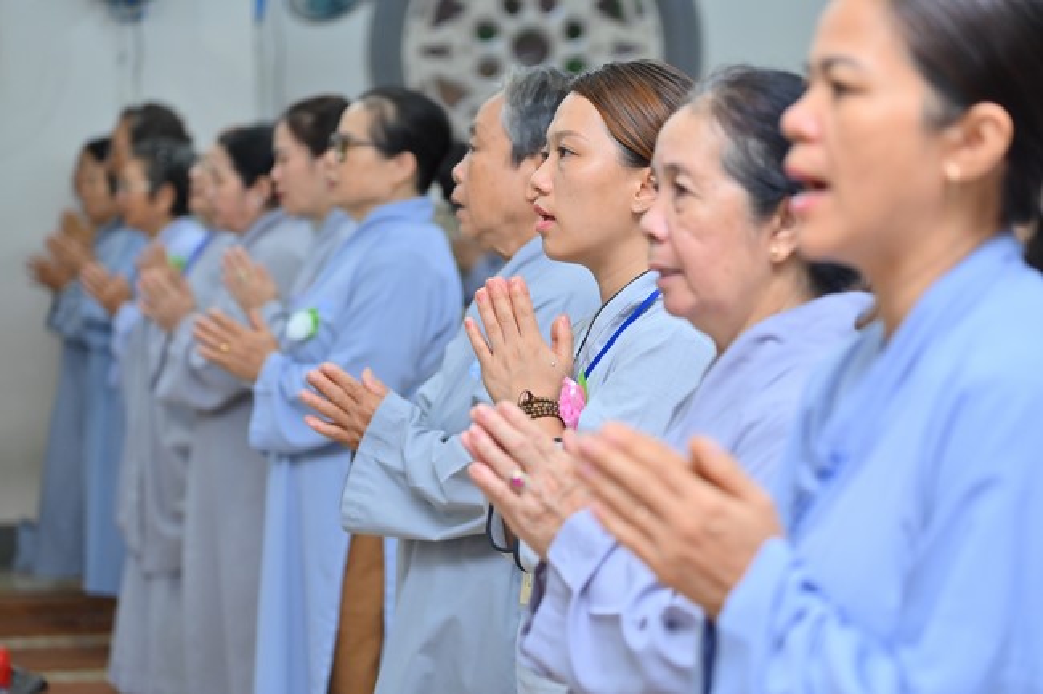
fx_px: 3476
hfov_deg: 17.1
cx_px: 522
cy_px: 347
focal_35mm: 120
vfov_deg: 11.4
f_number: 4.5
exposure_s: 1/100
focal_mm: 120
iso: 1250
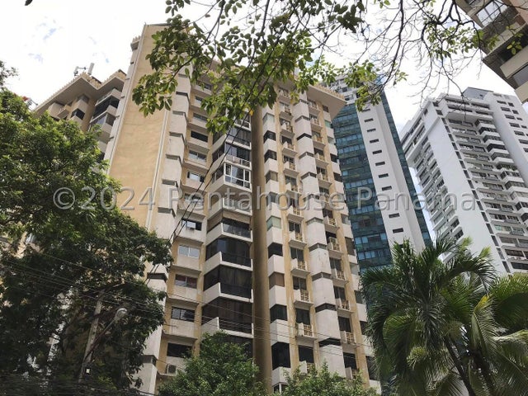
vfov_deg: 49.7
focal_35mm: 28
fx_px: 427
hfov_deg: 63.4
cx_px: 264
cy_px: 198
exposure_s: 1/2398
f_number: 1.8
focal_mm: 3.99
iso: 20
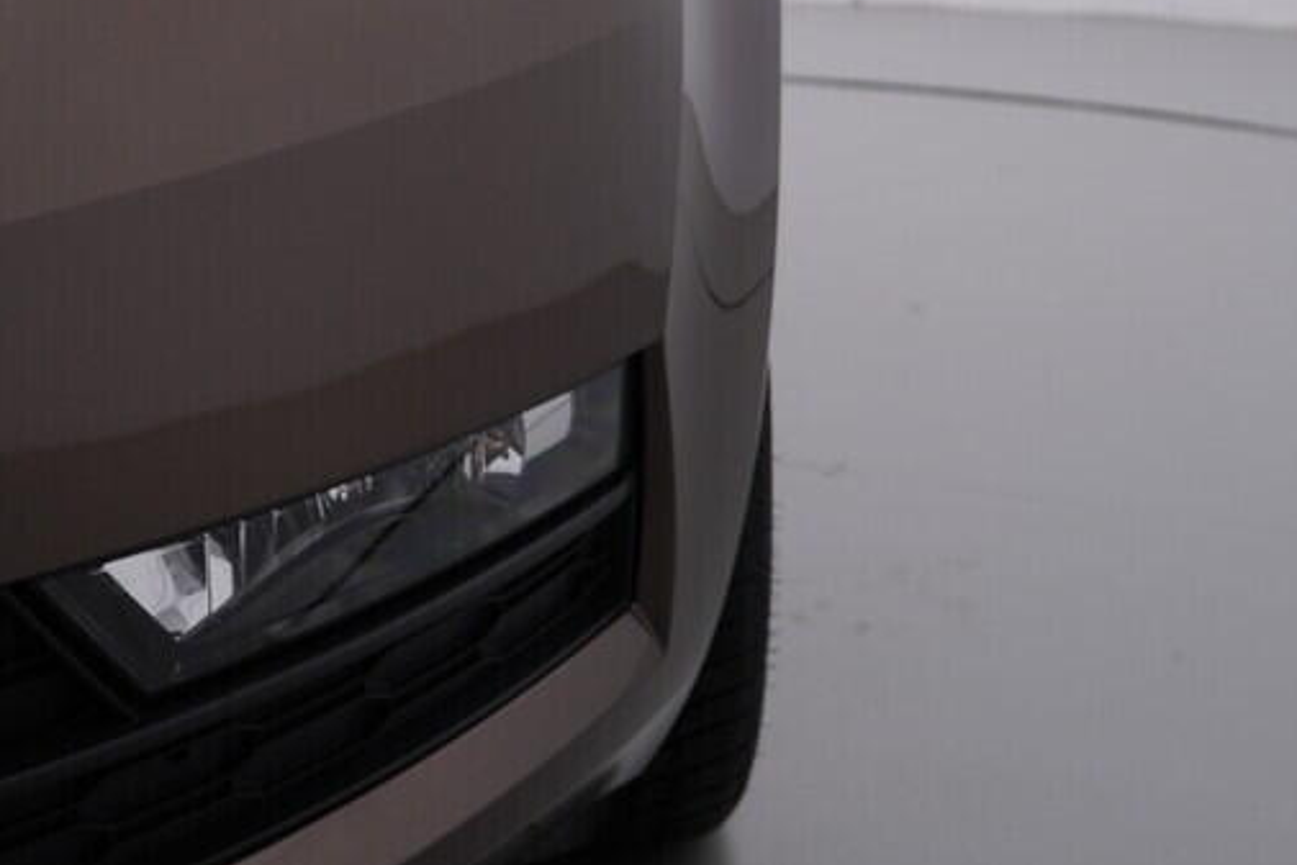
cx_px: 406
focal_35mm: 73
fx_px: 2631
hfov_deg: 27.5
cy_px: 55
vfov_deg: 18.3
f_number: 4.5
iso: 125
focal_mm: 24
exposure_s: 1/100
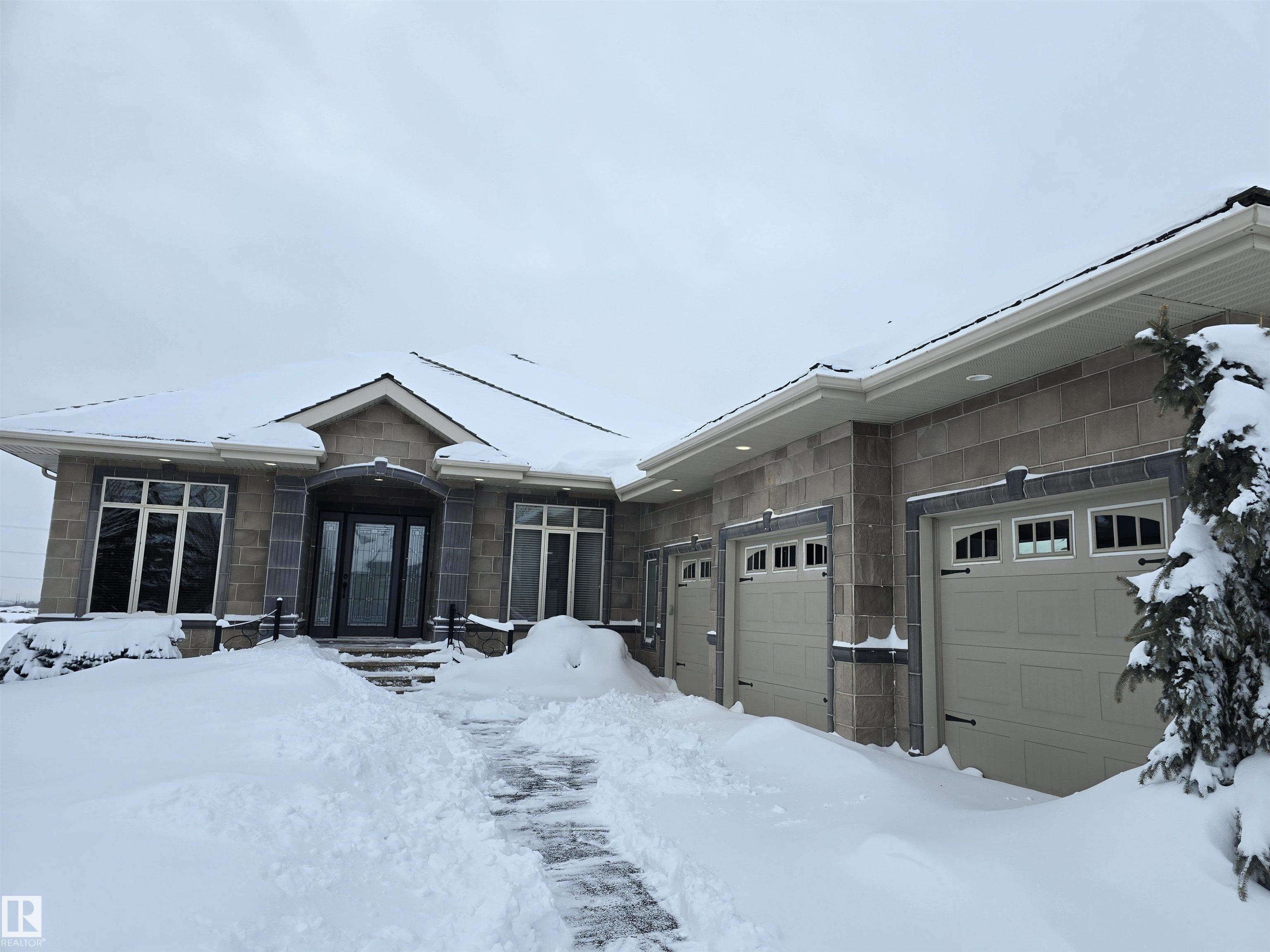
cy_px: 476
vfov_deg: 58.9
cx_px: 635
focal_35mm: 23
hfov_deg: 73.9
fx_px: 844
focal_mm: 6.3
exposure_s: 1/283
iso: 12
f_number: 1.7
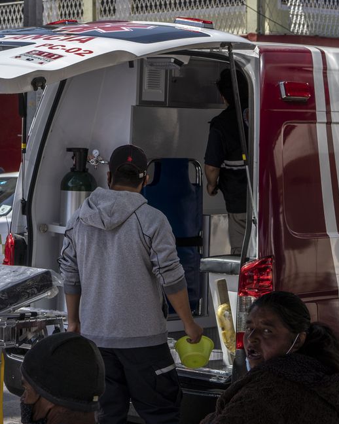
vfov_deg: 16.8
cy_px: 195
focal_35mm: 114
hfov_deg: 13.5
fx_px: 1431
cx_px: 208
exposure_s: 1/400
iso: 100
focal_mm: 35
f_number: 5.6
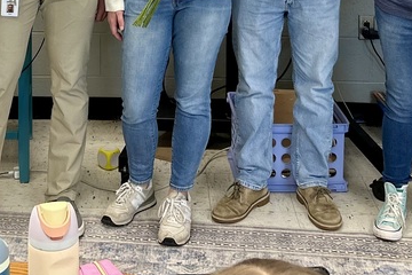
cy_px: -159
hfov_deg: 26.1
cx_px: 126
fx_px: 881
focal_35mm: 77
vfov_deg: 16.0
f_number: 1.5
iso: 100
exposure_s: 1/120
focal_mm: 5.7
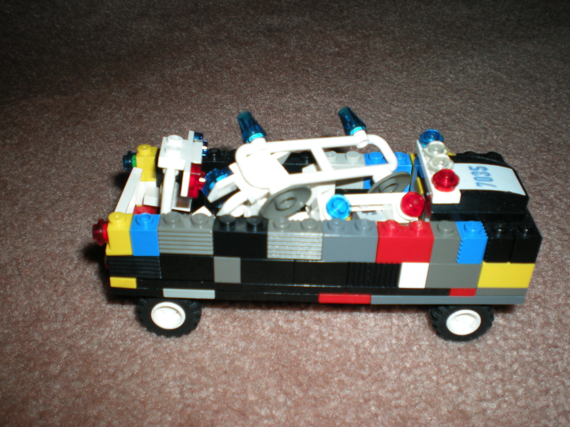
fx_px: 626
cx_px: 285
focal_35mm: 38
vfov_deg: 37.7
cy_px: 214
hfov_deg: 49.0
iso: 64
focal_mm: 6.3
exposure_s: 1/60
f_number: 3.1
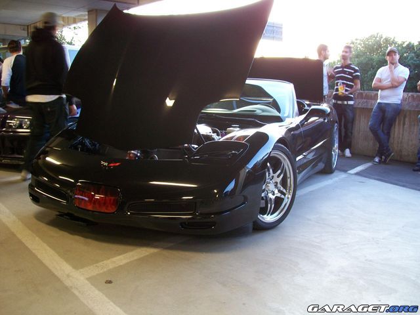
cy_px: 158
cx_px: 210
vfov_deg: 39.7
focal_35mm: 36
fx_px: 437
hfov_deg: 51.4
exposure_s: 1/8
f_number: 2.7
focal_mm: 6
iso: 80
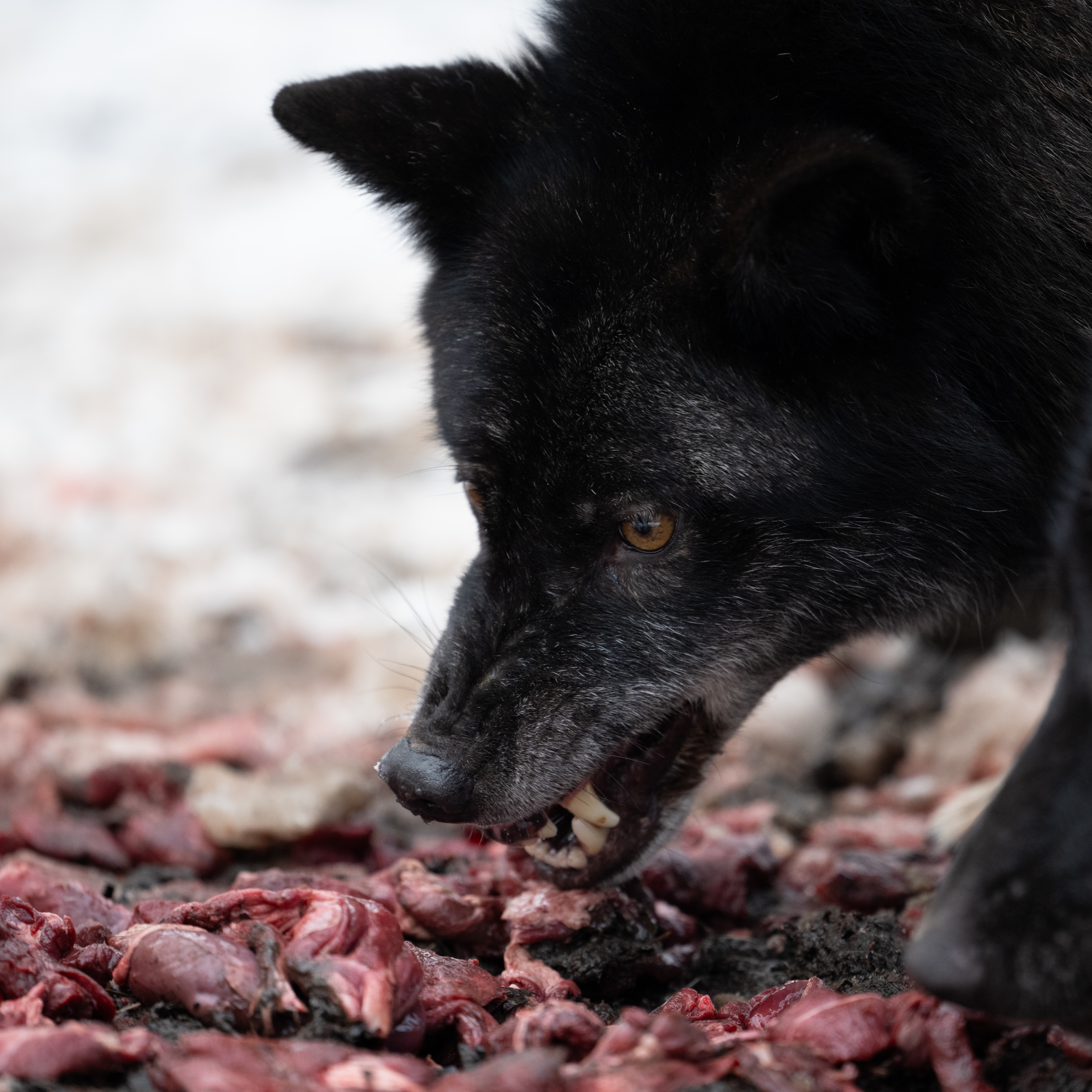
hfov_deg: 3.4
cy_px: 547
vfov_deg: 3.4
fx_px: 18238
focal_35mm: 511
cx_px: 769
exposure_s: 1/1000
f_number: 2.8
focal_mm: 400
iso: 1250
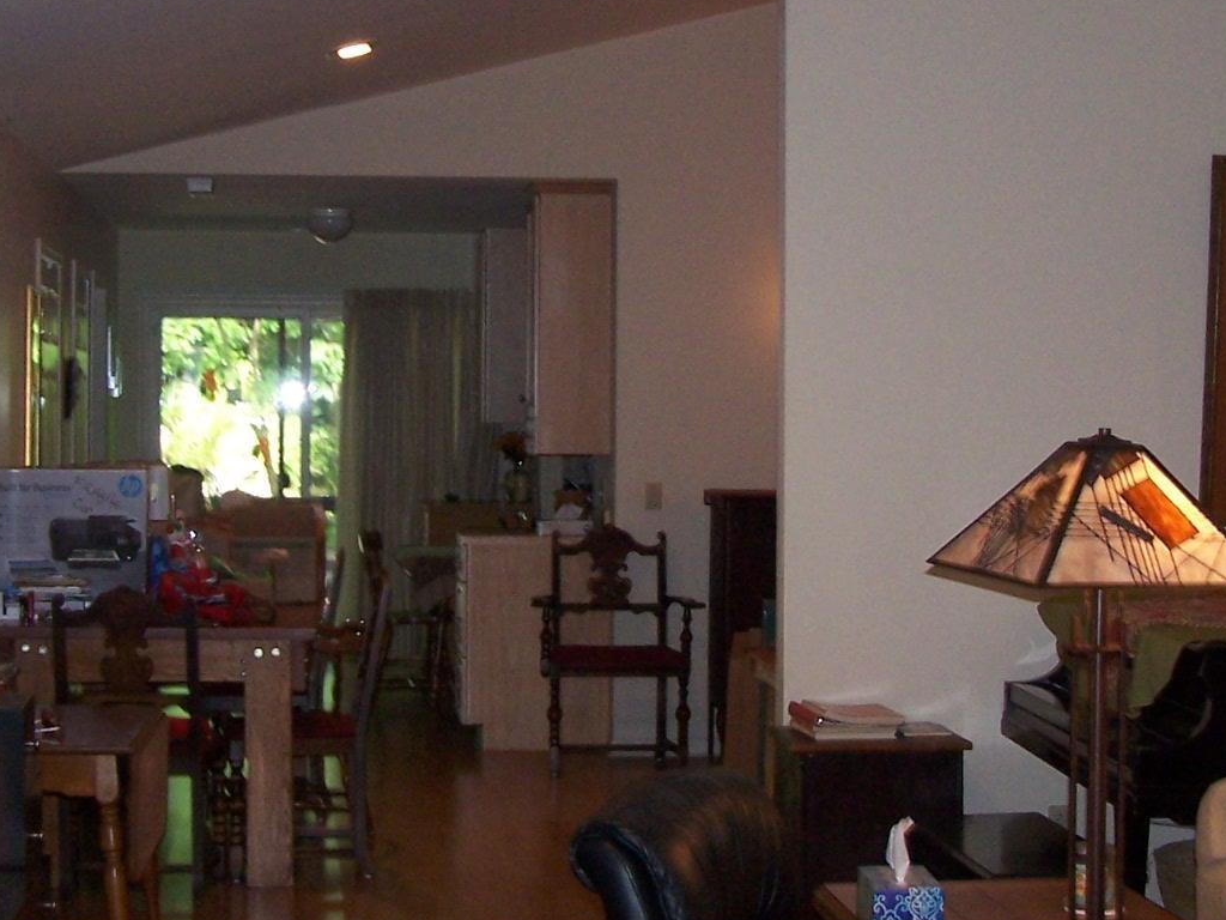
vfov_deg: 19.3
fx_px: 2692
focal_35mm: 76
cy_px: 337
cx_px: 627
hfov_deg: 25.7
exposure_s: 1/60
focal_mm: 6.3
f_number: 2.8
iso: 140
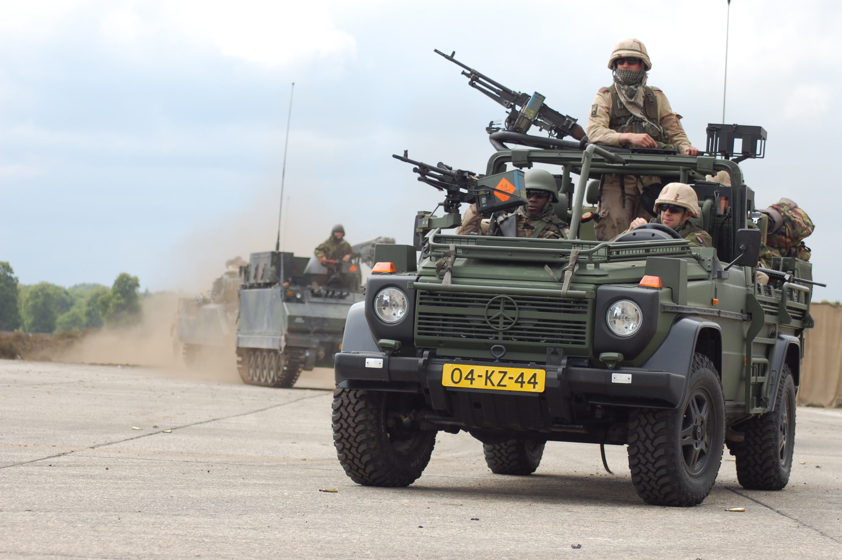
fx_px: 2874
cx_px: 421
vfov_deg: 11.1
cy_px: 280
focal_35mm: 123
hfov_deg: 16.7
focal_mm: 82
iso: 220
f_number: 5.6
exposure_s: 1/500
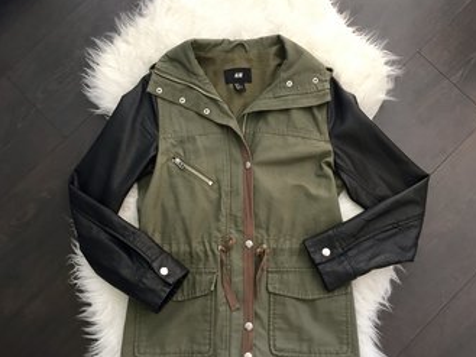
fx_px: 468
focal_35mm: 34
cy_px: 199
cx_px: 231
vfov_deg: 41.8
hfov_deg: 53.9
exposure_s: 1/33
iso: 100
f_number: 2.2
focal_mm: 4.15
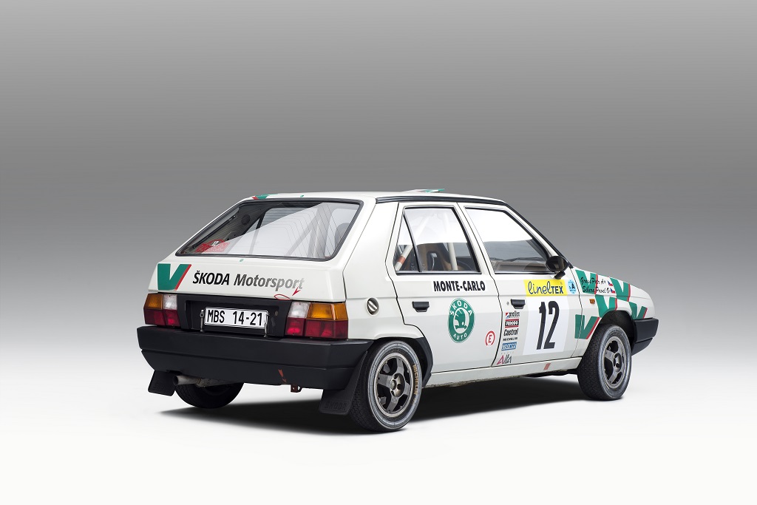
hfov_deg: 28.8
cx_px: 378
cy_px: 252
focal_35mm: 70
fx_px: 1472
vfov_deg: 19.5
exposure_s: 1
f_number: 14
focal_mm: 70
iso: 100
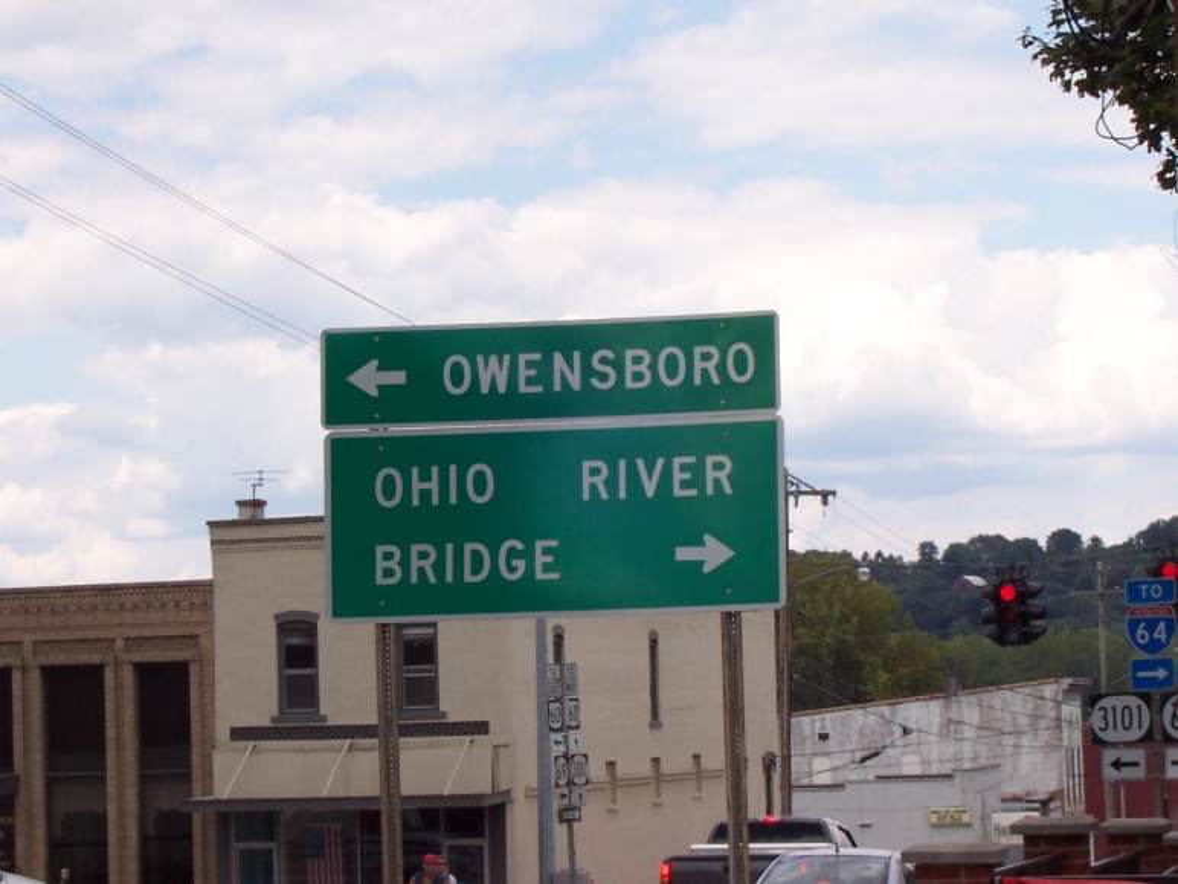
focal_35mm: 111
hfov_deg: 17.7
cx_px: 589
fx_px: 3777
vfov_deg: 13.3
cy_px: 442
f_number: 9.5
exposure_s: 1/180
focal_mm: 16.8
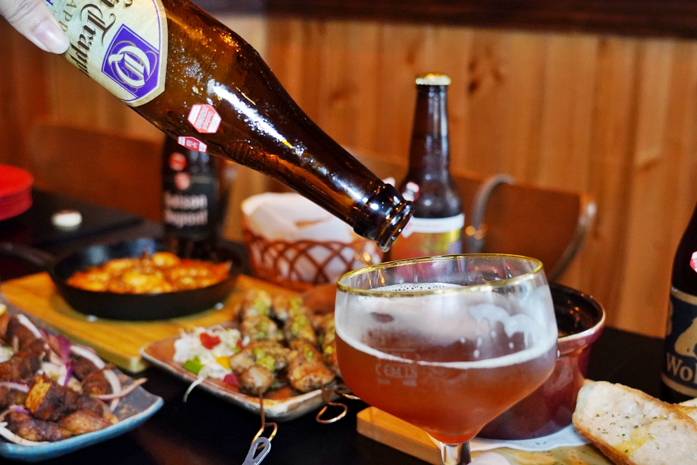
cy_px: 232
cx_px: 348
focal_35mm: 45
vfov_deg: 29.9
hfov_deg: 43.6
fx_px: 871
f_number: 4
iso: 4000
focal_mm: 30
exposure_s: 1/160
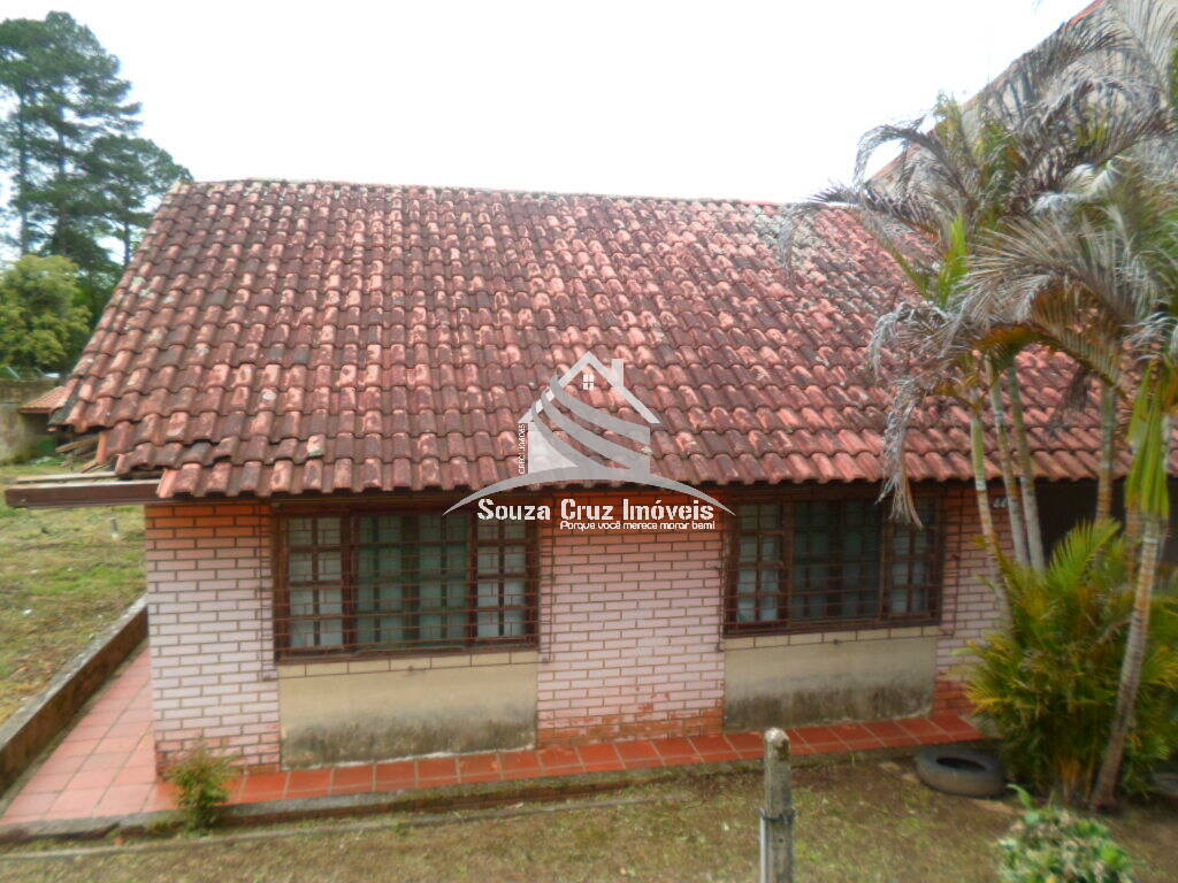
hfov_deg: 69.4
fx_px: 851
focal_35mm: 25
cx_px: 589
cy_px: 442
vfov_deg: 54.9
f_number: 2.5
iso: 80
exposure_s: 1/500
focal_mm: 4.5
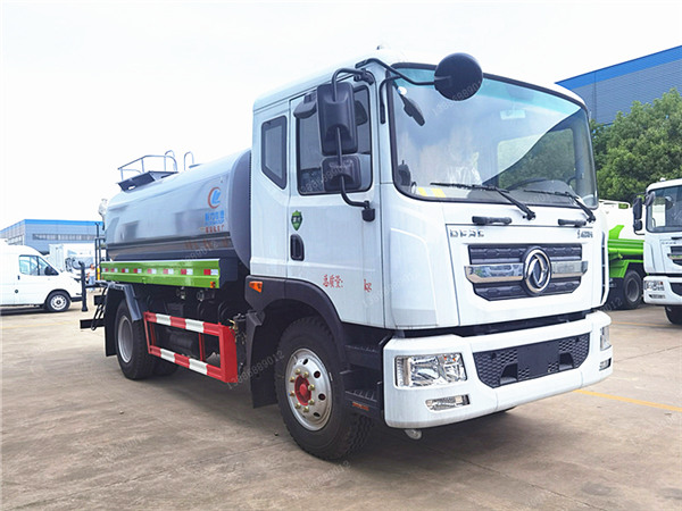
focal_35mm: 27
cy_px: 256
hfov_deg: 65.3
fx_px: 532
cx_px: 341
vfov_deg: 51.4
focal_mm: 6.71
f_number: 1.9
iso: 50
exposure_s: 1/346
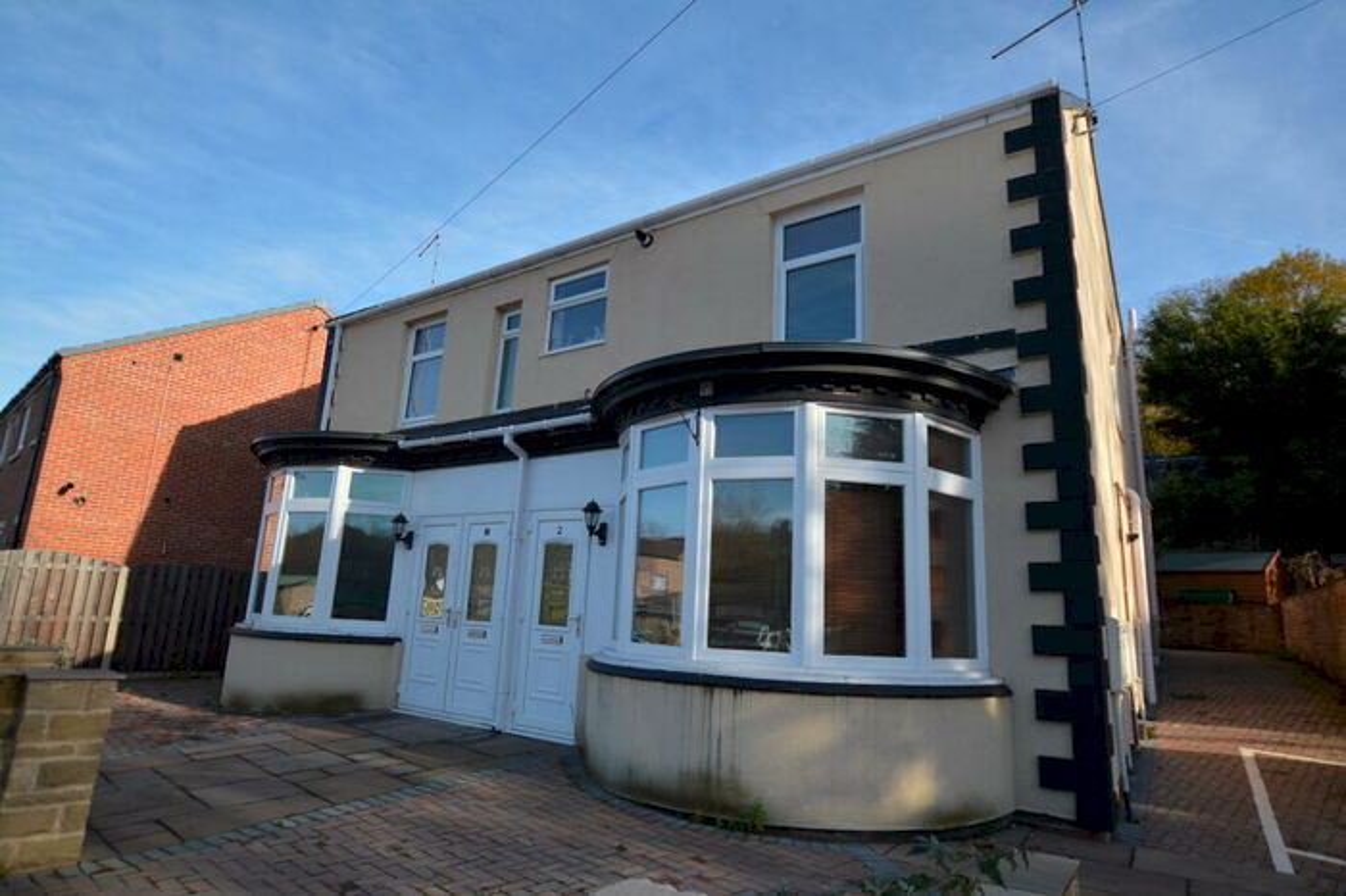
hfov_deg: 85.4
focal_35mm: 20
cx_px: 673
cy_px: 448
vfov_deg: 63.2
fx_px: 729
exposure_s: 1/800
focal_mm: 13
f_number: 4
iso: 100
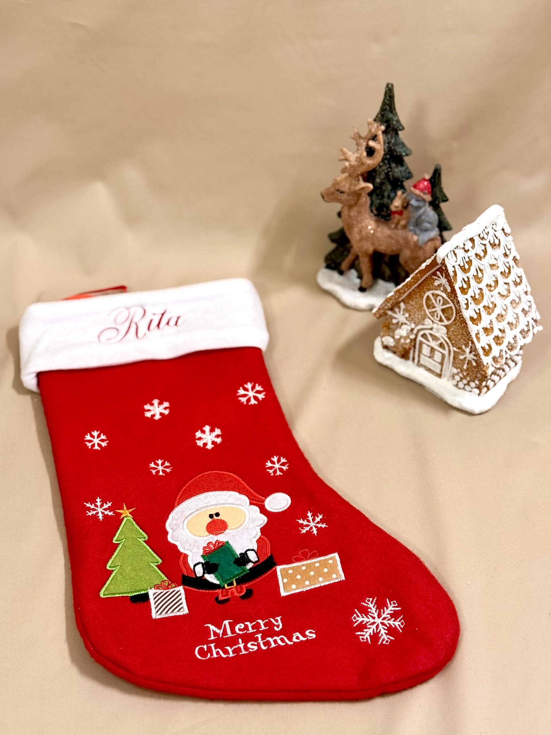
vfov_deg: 39.7
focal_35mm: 48
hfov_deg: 30.3
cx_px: 276
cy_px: 368
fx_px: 1019
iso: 160
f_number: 1.78
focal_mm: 6.76
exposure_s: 1/57
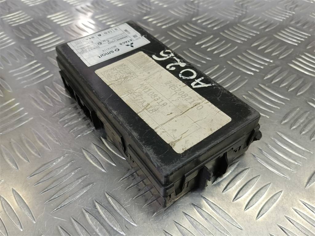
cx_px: 158
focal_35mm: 27
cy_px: 118
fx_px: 246
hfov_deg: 65.3
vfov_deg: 51.4
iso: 116
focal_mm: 4.11
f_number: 1.6
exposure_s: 1/50
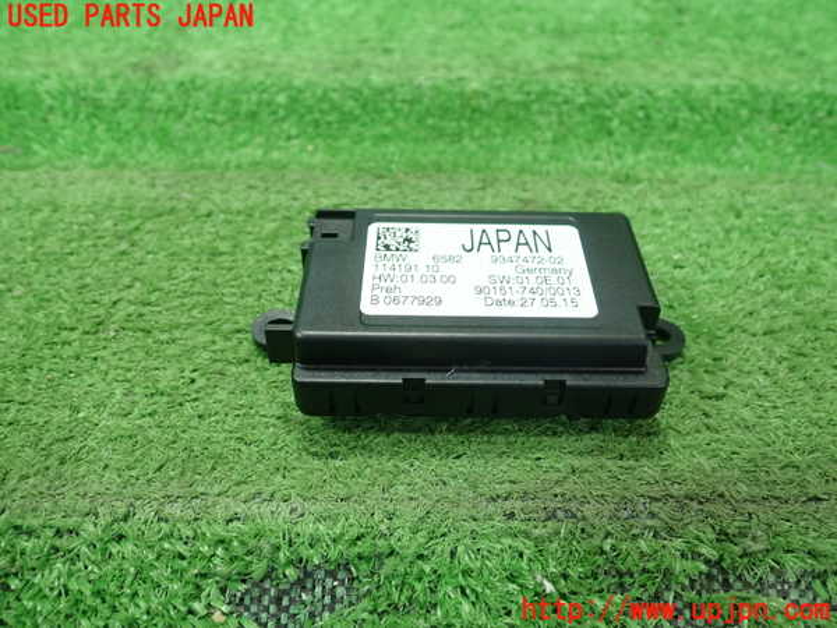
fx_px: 725
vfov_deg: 46.8
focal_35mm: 30
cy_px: 314
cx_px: 418
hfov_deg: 60.0
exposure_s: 1/125
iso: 320
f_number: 2.3
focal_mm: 5.5
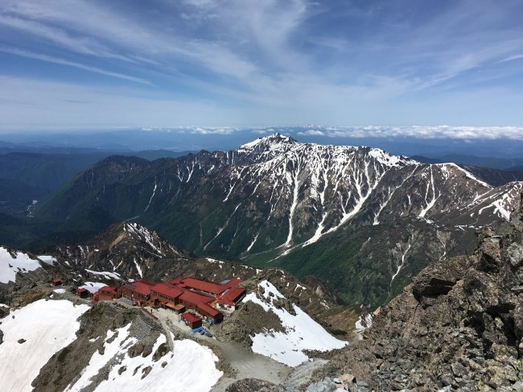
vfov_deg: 48.2
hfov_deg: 61.7
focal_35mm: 29
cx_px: 262
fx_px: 438
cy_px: 196
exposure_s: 1/2959
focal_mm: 4.15
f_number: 2.2
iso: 25
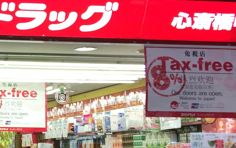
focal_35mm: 105
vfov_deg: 12.5
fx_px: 675
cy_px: 77
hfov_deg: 18.3
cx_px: -83
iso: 32
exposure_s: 1/60
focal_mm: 4.15
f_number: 2.2
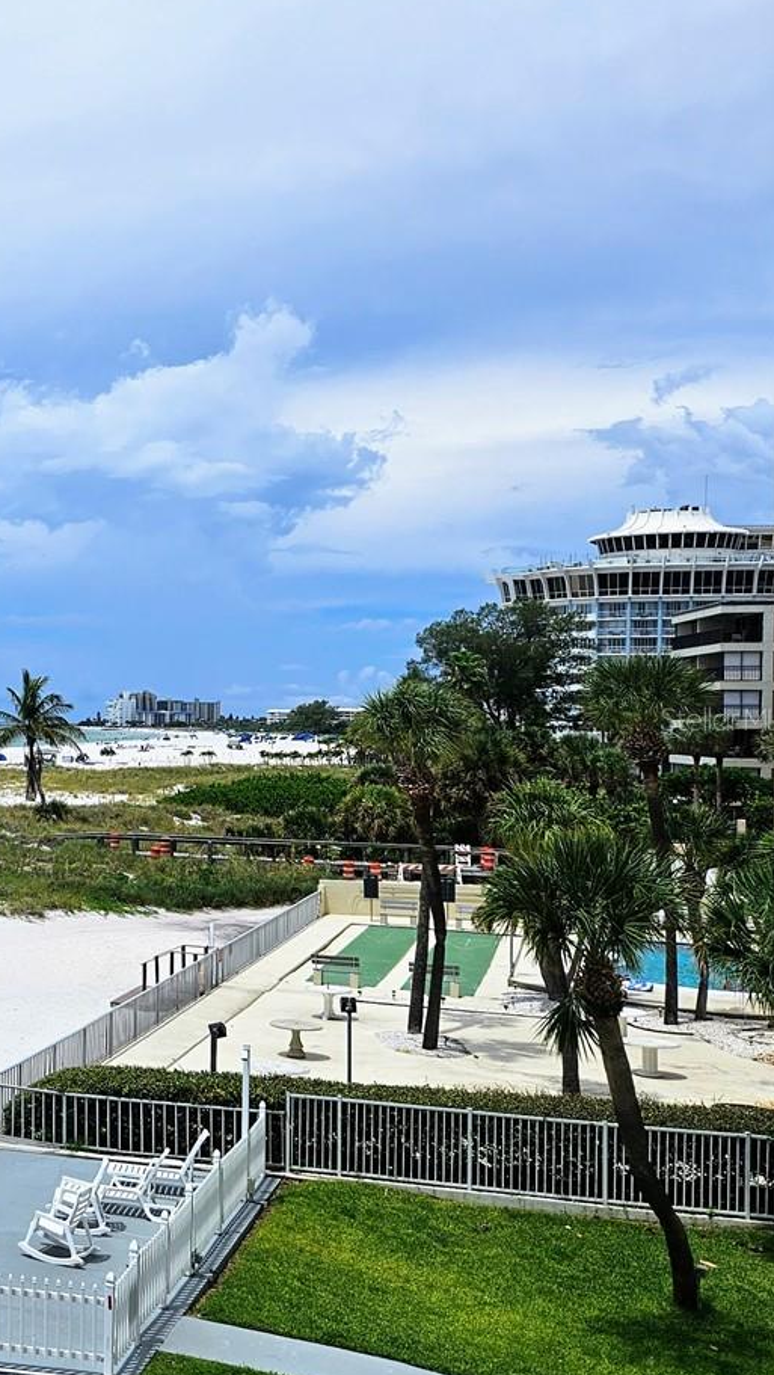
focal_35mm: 44
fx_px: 1604
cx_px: -404
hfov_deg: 22.2
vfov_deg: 46.4
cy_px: 718
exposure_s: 1/2671
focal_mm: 5.4
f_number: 1.8
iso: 25
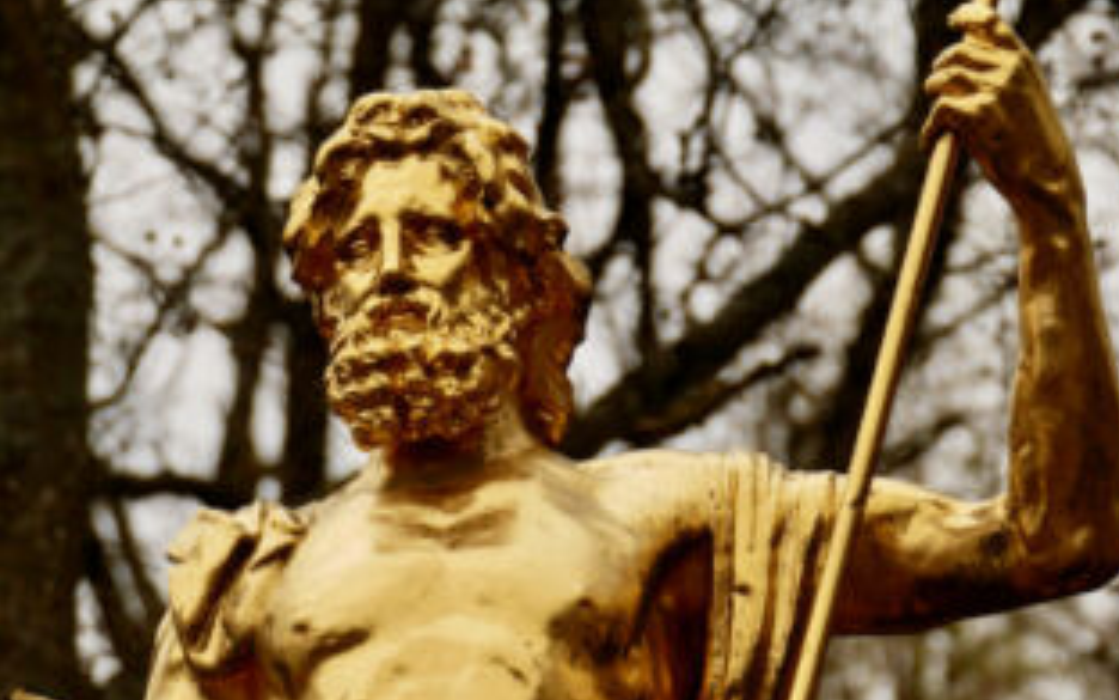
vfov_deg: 1.3
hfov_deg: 2.1
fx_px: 30649
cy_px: 503
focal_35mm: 1005
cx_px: 597
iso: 200
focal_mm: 370
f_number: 8
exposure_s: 1/640
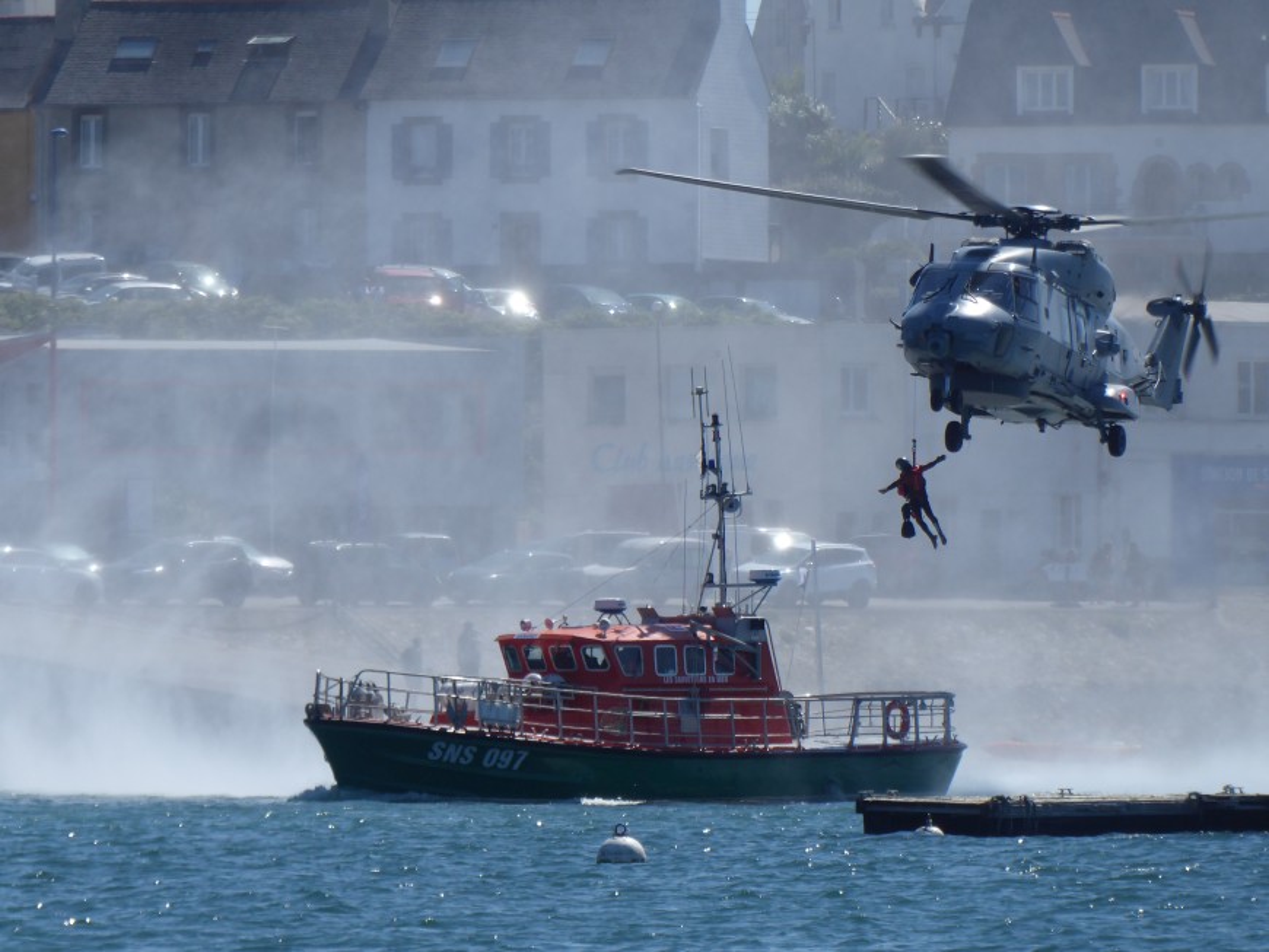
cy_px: 476
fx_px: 18335
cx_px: 634
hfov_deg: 4.0
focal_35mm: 500
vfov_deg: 3.0
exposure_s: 1/500
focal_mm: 89.6
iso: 80
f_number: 6
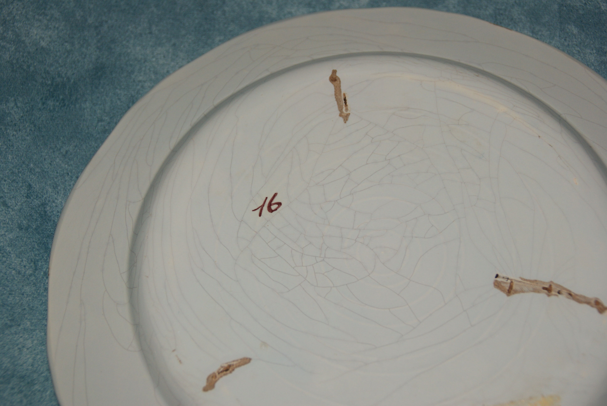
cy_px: 203
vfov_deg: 18.2
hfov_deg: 27.0
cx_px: 304
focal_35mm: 75
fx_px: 1266
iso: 400
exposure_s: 1/80
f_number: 5.6
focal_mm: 50
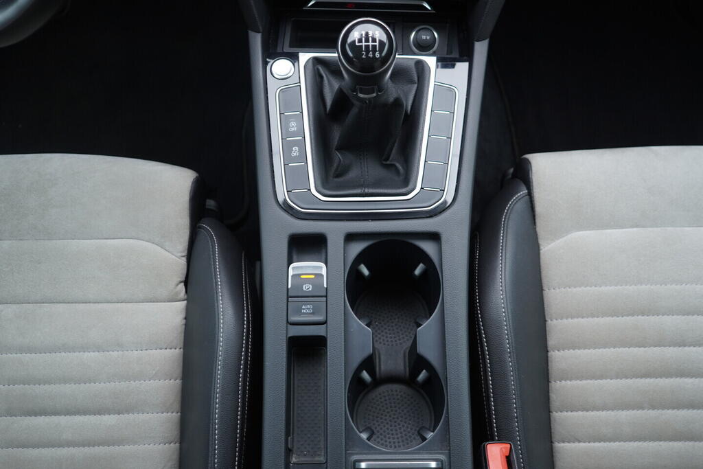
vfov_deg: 36.9
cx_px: 352
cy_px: 234
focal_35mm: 36
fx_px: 703
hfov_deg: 53.1
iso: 200
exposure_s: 1/40
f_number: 2.8
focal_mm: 24
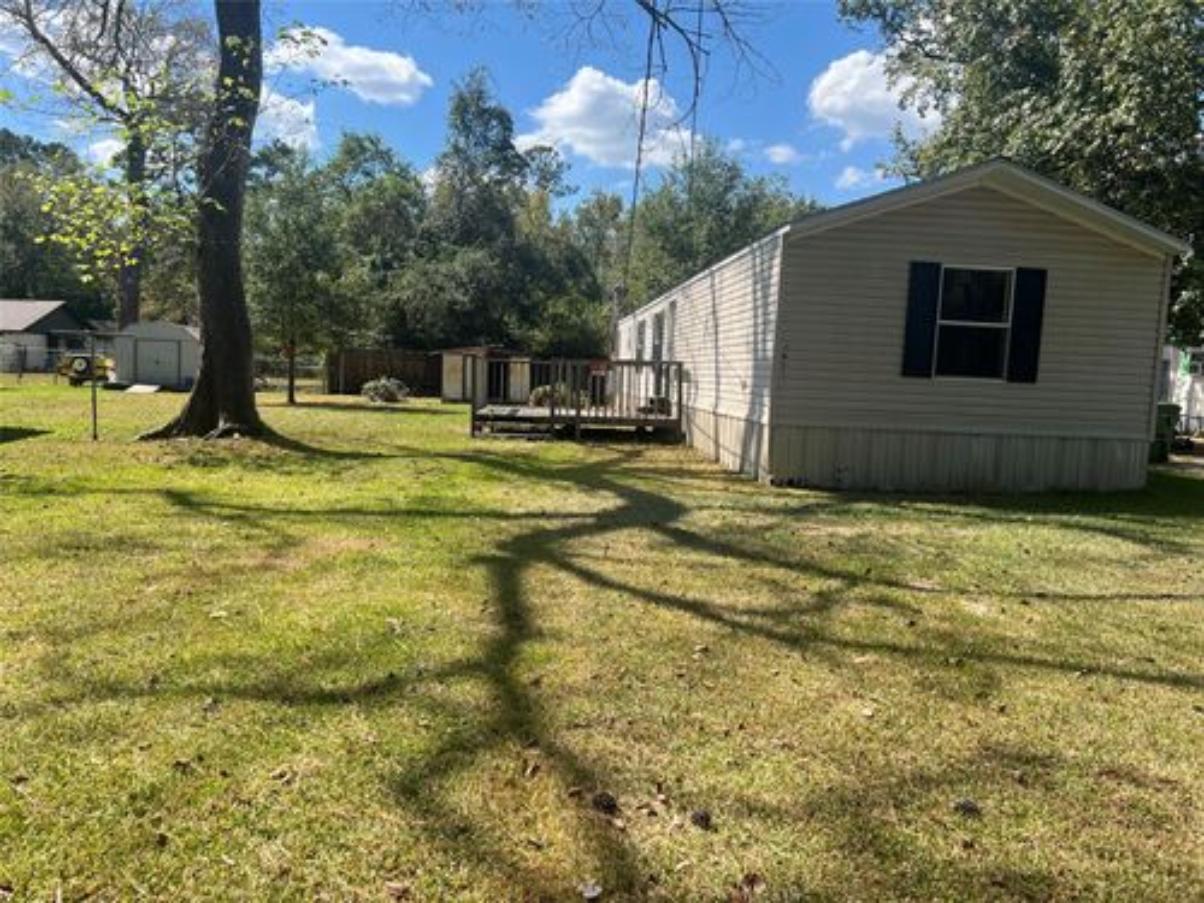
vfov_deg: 53.1
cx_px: 602
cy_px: 452
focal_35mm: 26
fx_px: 904
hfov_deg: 67.3
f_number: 1.5
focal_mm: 5.7
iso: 50
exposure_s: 1/2513
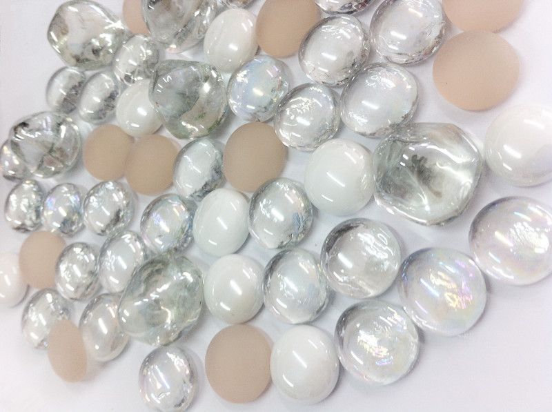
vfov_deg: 40.6
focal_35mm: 35
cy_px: 206
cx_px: 276
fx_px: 557
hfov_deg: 52.7
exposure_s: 1/20
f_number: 2.8
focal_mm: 3.85
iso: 80
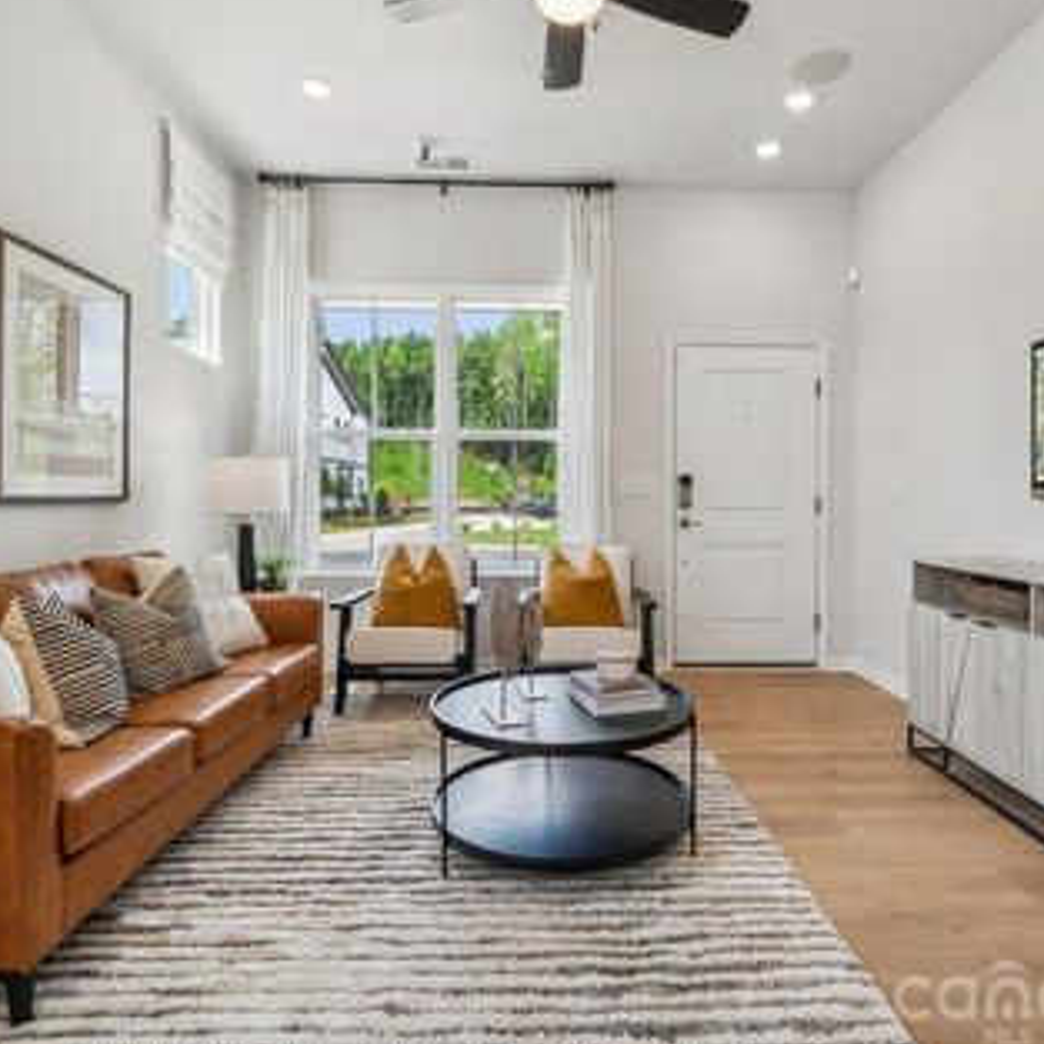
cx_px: 550
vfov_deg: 77.7
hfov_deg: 77.6
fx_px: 648
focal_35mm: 19
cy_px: 504
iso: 160
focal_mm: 14
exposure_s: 1/80
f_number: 7.1
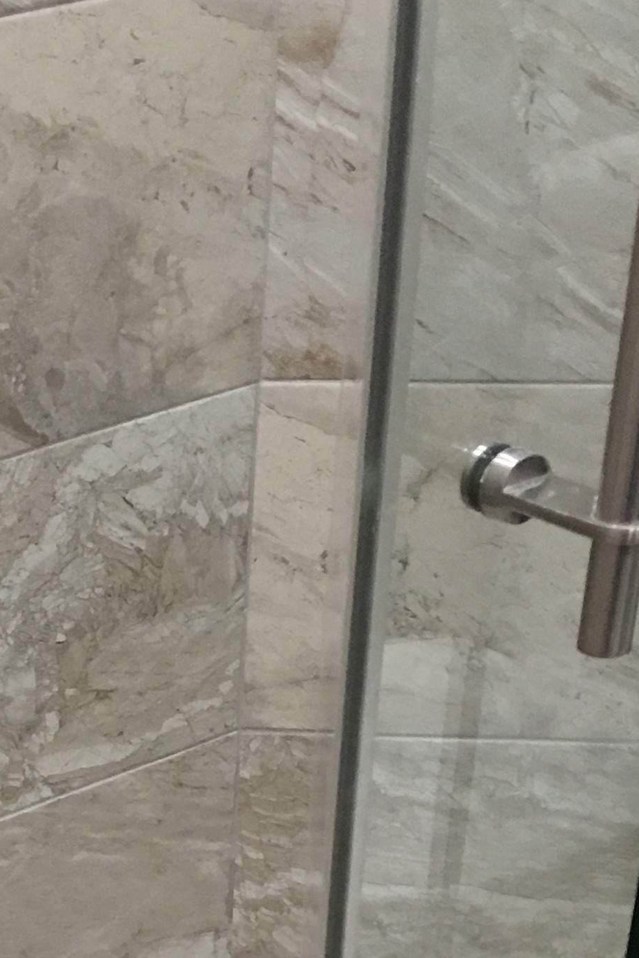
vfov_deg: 20.6
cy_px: 1297
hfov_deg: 14.8
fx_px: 2369
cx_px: -147
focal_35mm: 89
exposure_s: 1/15
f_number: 2.2
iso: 50
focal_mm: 4.15
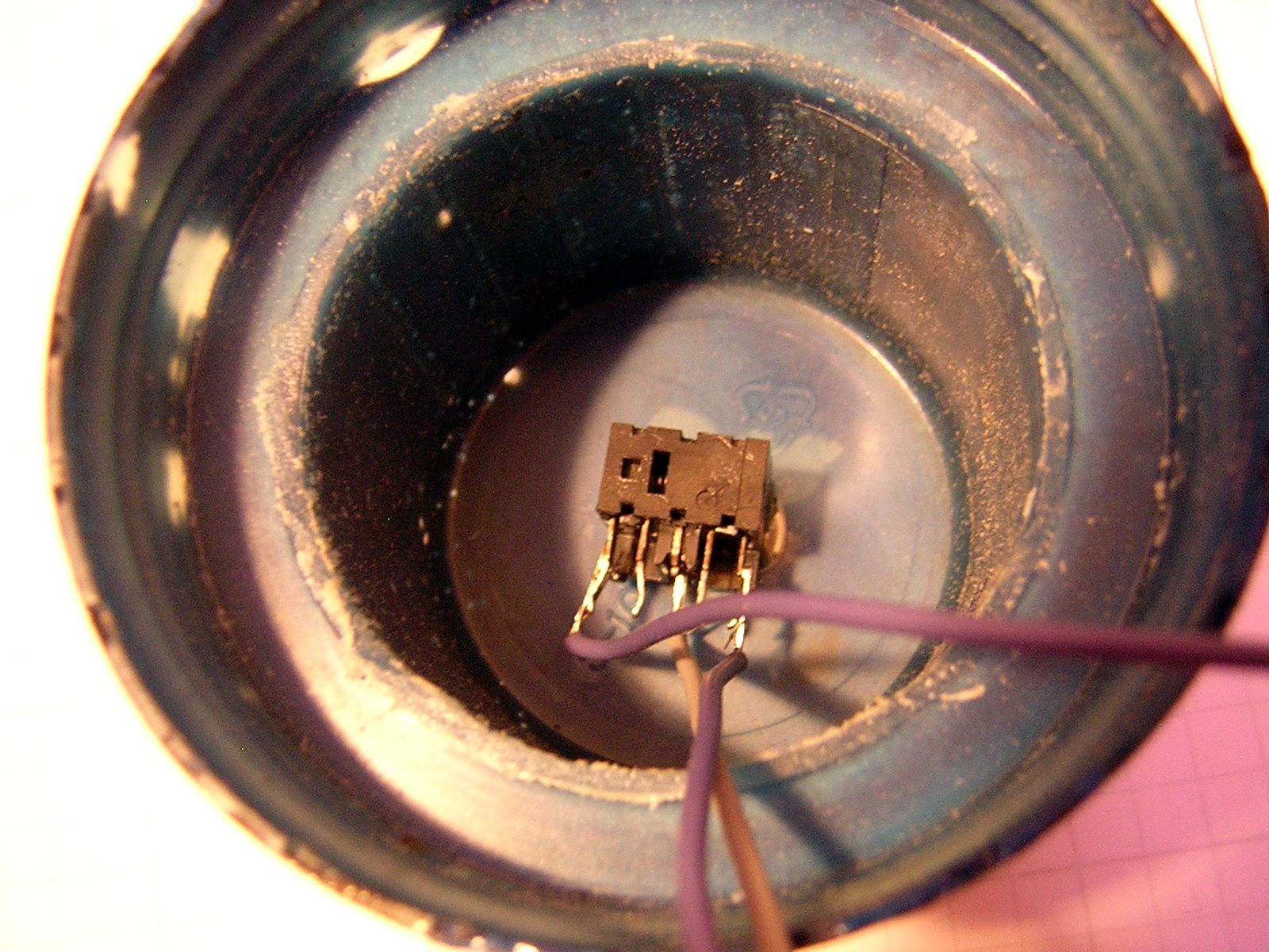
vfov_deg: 39.7
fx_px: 1320
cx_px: 634
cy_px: 476
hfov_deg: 51.4
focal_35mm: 36
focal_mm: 4.7
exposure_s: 1/2.2
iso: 400
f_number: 2.6
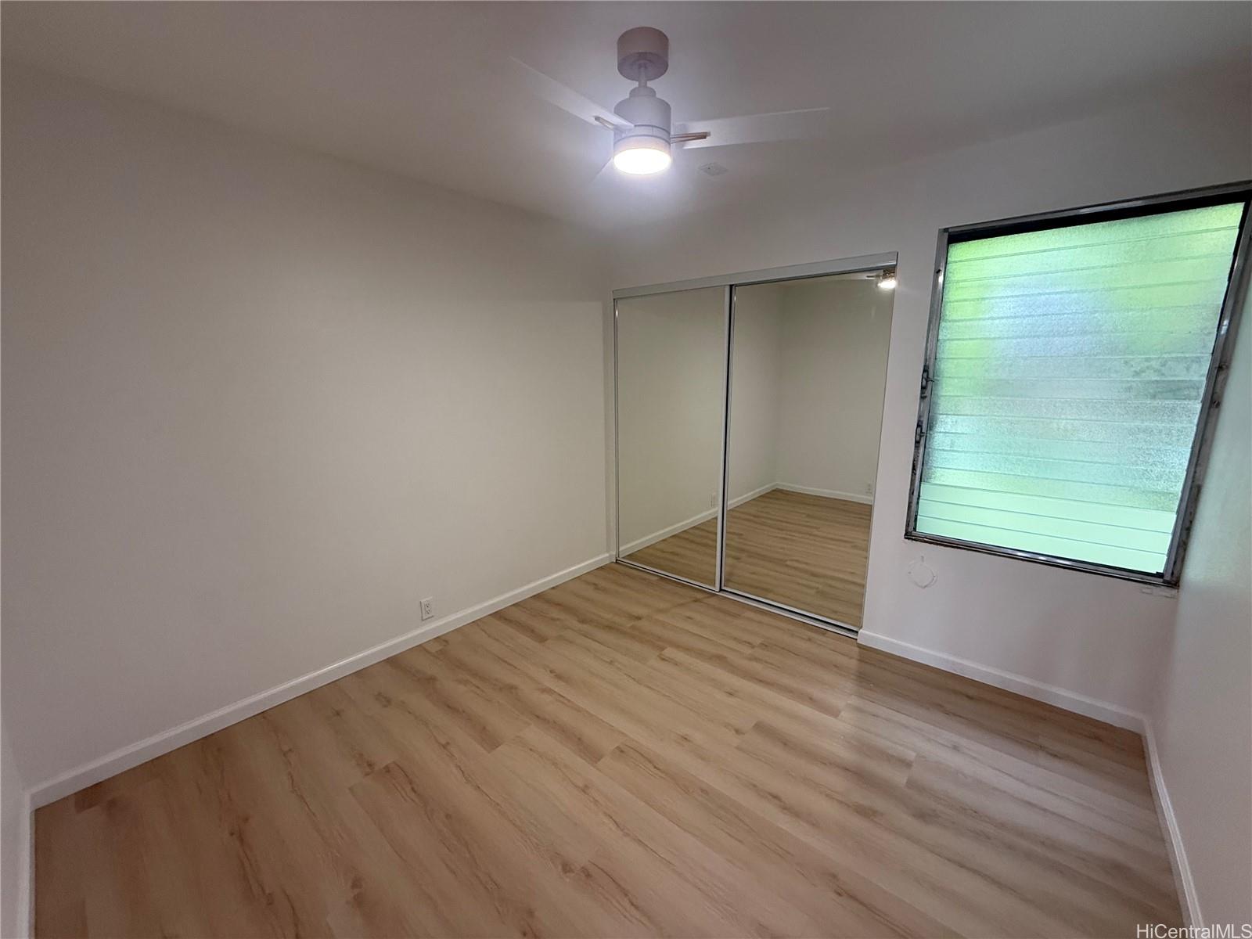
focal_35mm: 14
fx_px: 506
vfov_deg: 85.7
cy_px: 470
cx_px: 626
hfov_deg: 102.1
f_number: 2.2
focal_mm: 2.22
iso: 200
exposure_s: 1/99
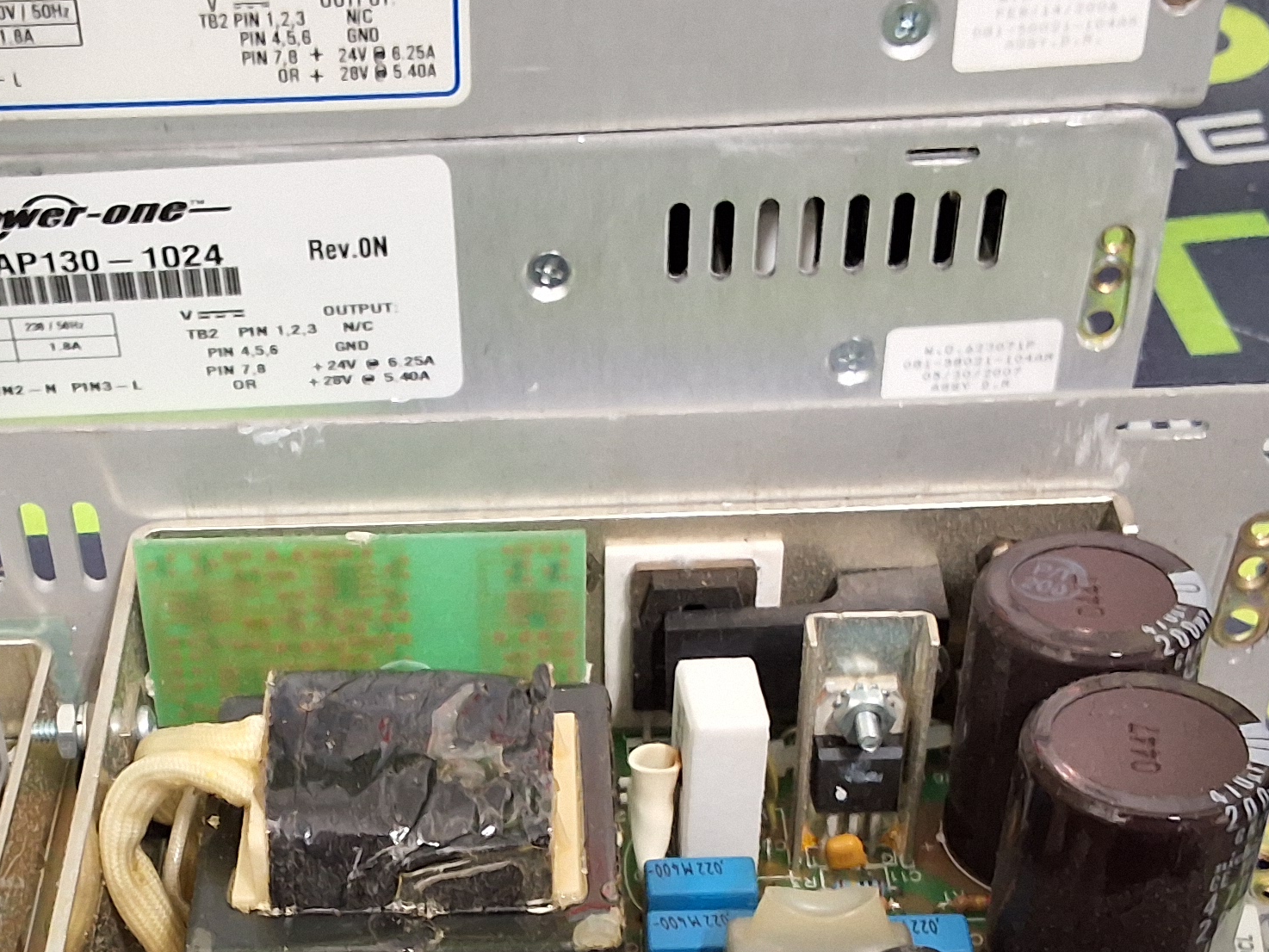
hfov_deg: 31.0
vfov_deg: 22.8
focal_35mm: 62
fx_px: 2273
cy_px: 924
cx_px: 430
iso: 250
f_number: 1.9
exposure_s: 1/24
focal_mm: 2.91
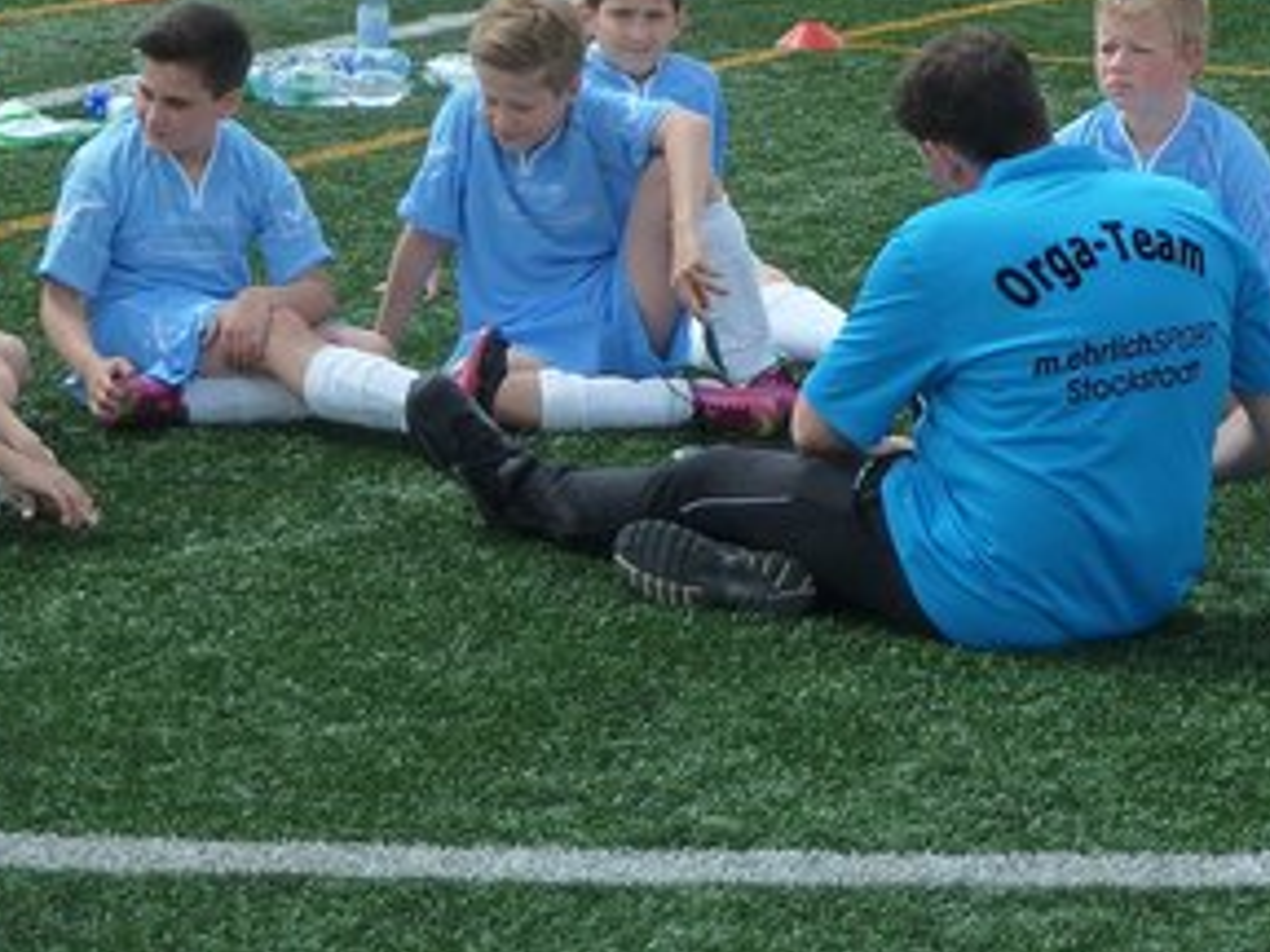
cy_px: -178
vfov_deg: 9.6
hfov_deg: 12.9
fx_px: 5613
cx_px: 348
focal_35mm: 153
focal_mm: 10.3
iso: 125
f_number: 4
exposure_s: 1/400
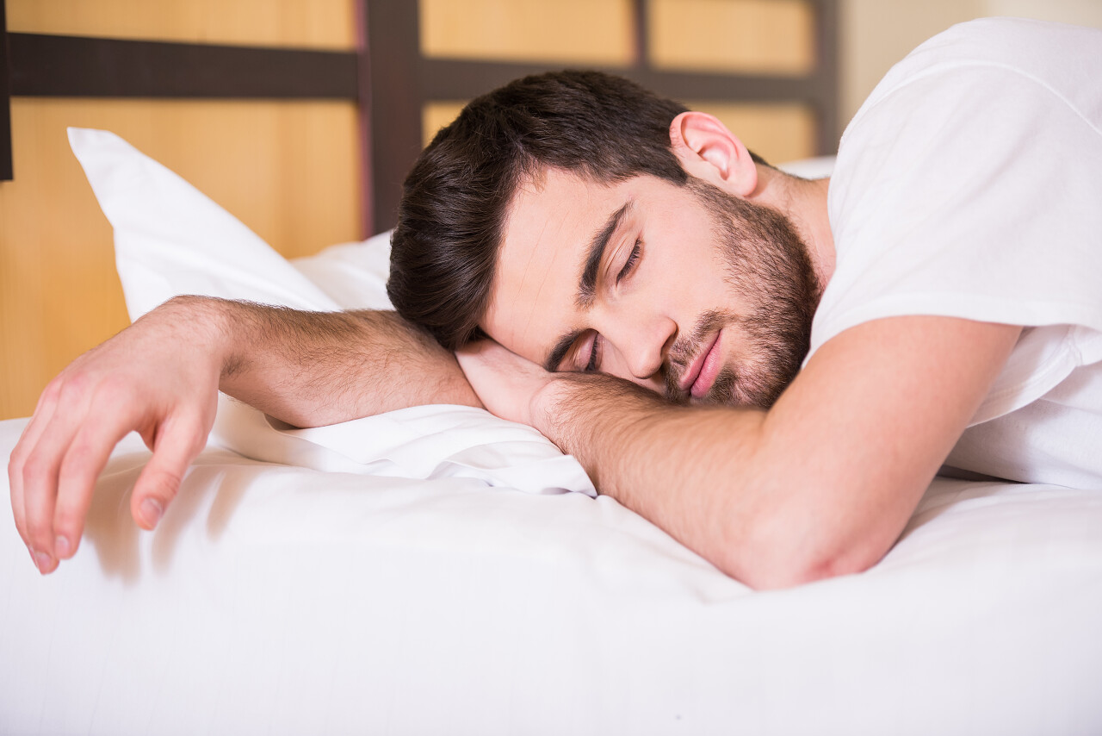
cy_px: 368
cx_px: 551
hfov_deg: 18.6
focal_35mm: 110
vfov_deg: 12.5
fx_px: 3368
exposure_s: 1/100
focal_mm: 110
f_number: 2.8
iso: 400
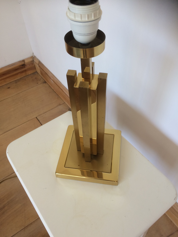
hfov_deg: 48.2
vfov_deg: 61.7
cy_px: 118
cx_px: 89
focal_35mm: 29
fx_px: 199
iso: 40
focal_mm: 4.15
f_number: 2.2
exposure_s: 1/33
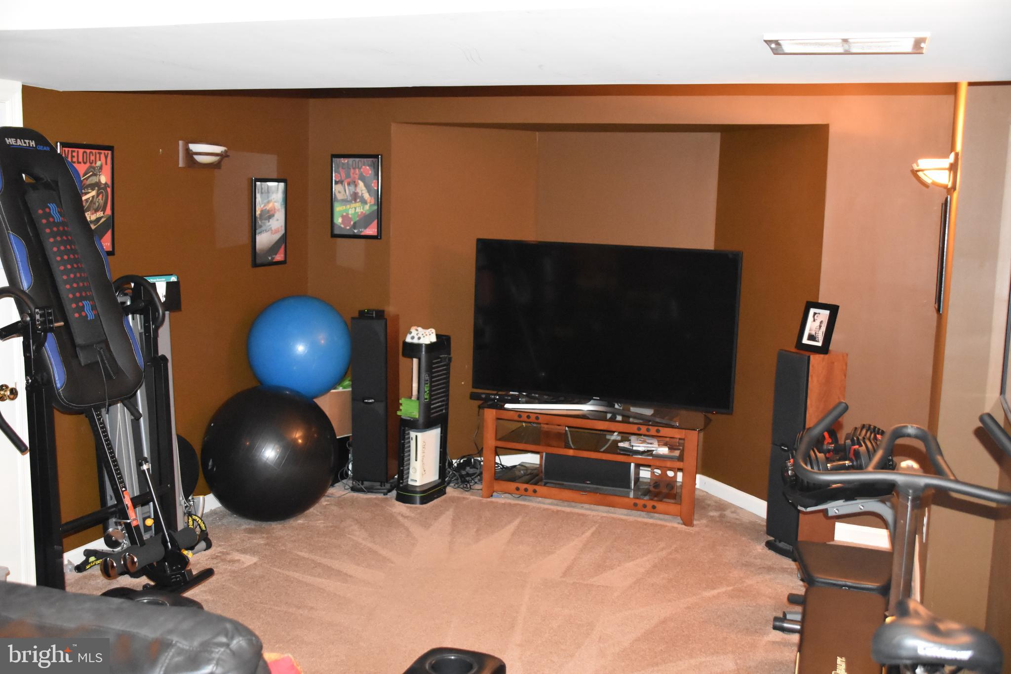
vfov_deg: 36.9
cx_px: 506
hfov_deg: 53.1
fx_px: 1011
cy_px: 337
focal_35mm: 36
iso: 6400
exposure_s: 1/60
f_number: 4
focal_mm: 24
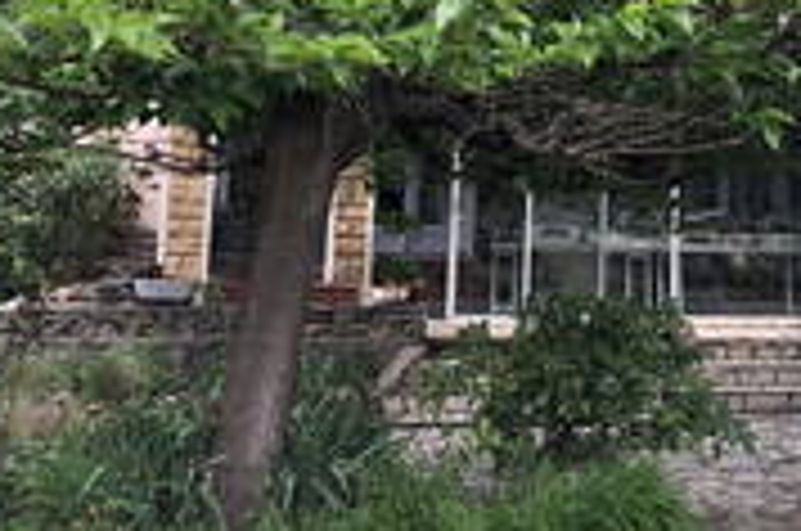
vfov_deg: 22.1
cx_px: 675
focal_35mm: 59
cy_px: 0
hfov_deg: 32.7
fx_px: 1310
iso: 20
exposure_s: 1/239
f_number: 1.8
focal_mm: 4
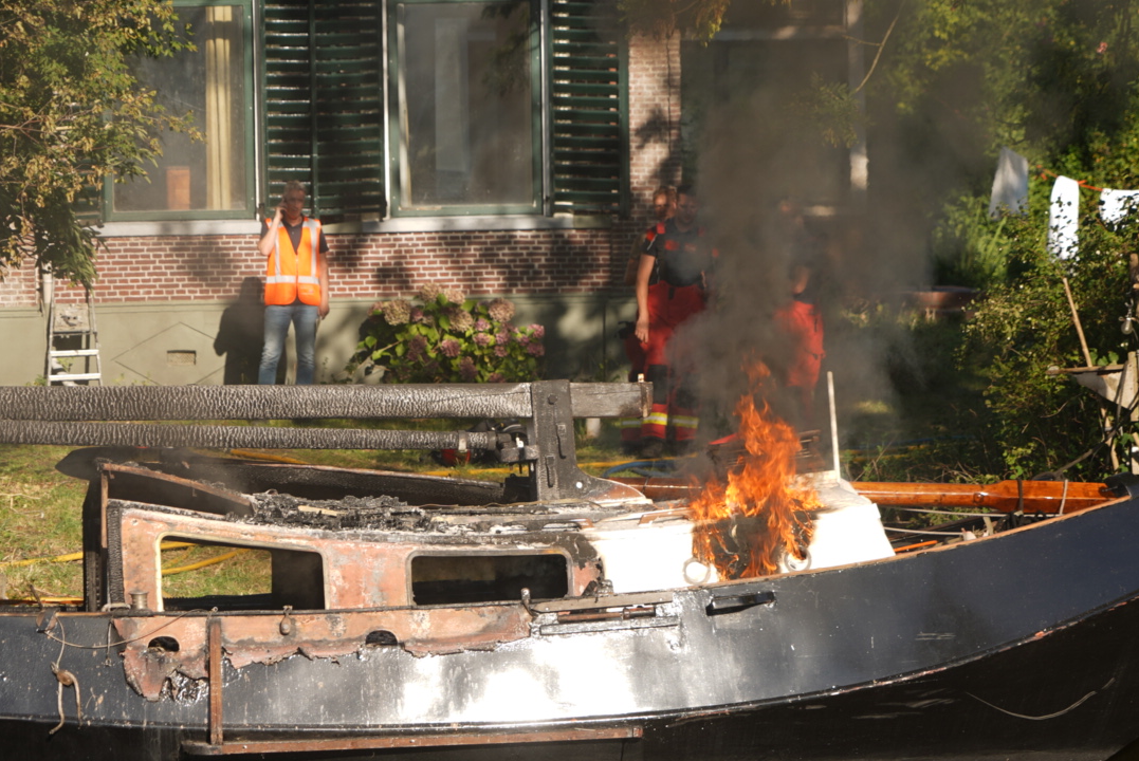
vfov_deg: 7.3
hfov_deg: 10.9
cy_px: 402
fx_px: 5984
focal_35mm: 189
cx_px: 713
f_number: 6.3
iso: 50
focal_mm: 126
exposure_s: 1/125
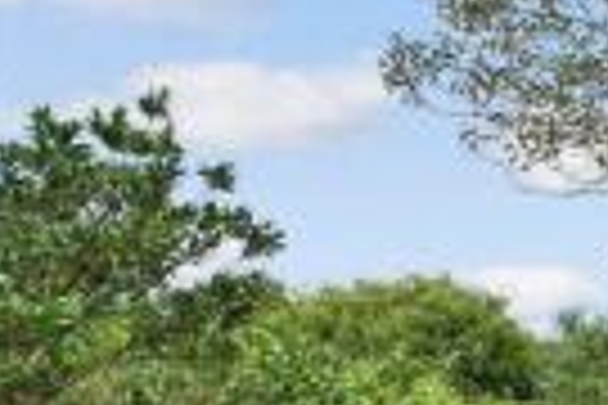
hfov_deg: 23.2
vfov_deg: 22.8
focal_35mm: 53
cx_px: 1054
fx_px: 895
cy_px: 524
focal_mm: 10
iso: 2500
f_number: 10
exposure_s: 1/160
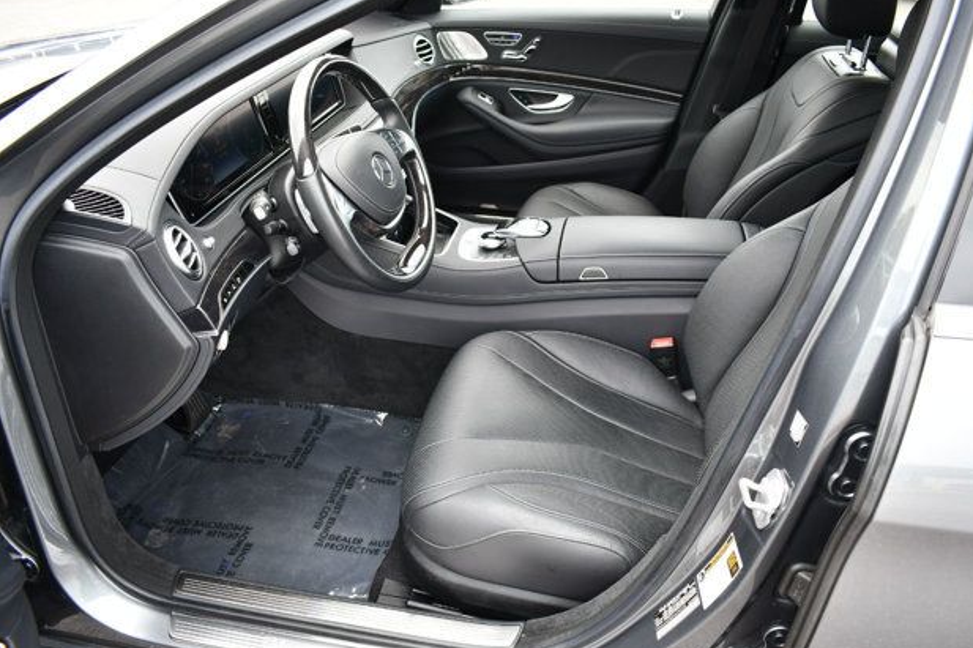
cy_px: 325
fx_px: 757
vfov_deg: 46.4
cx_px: 503
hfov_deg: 65.5
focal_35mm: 28
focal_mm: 18
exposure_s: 1/250
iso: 400
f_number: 4
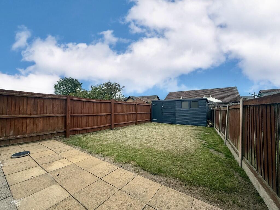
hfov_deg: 102.1
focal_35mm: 14
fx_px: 113
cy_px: 105
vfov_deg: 85.7
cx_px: 140
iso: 50
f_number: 2.2
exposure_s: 1/1572
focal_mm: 2.22
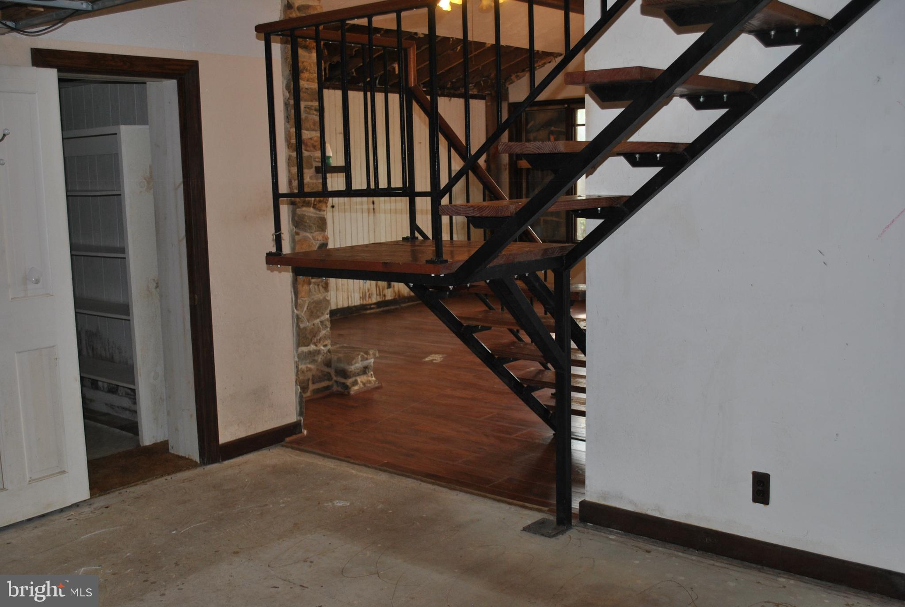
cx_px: 452
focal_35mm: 36
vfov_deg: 37.0
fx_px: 907
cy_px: 304
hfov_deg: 53.0
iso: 200
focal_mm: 24
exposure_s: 1/60
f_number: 4
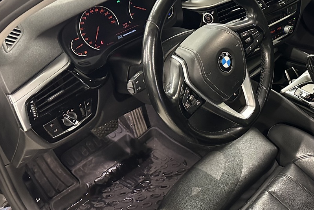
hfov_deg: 41.5
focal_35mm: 45
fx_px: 393
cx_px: 257
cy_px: 91
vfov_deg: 29.8
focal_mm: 6.86
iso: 800
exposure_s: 1/33
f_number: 1.78
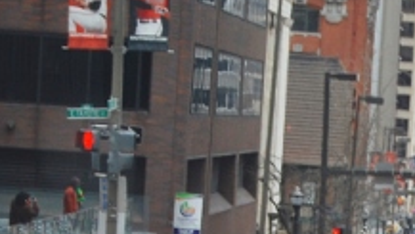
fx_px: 3070
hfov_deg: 7.7
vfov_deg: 4.3
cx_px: 474
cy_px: 412
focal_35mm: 279
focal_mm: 48
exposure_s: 1/80
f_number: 5.6
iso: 200
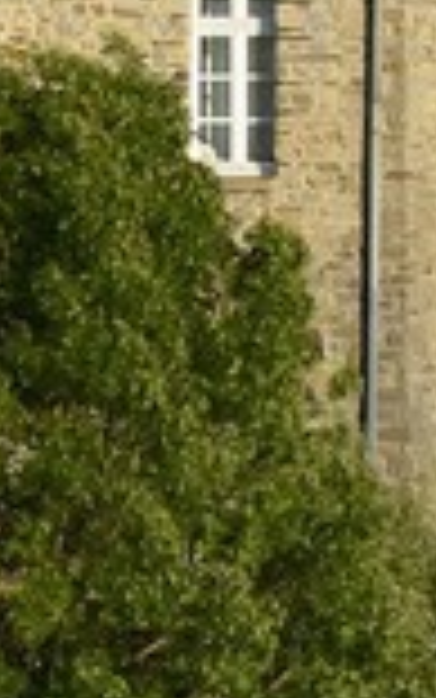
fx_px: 27029
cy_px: -311
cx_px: -2131
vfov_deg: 1.5
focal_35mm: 1423
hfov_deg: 0.9
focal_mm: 135
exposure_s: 1/250
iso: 200
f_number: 11
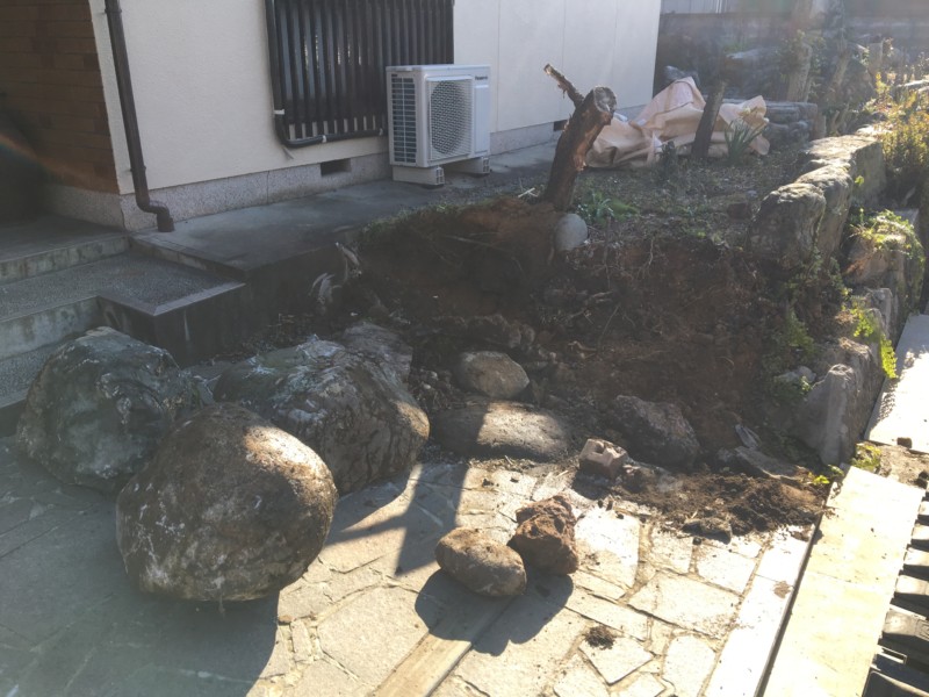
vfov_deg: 48.2
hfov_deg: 61.7
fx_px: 778
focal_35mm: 29
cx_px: 464
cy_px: 348
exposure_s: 1/472
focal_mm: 4.15
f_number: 2.2
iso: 25
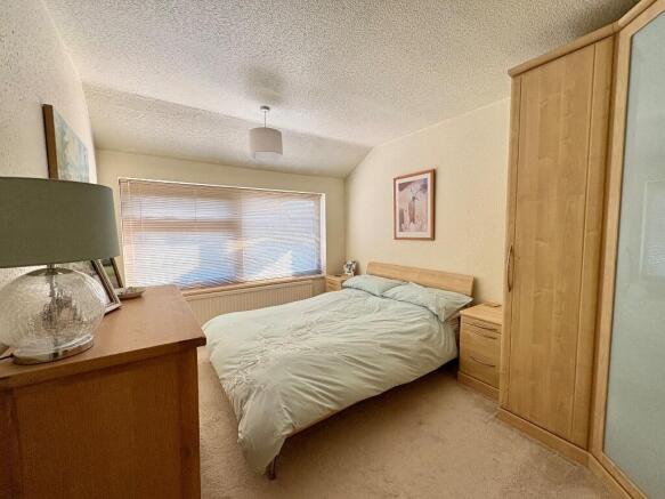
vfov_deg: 85.7
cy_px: 250
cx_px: 332
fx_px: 269
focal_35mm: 14
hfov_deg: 102.1
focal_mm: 2.22
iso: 160
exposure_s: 1/99
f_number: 2.2
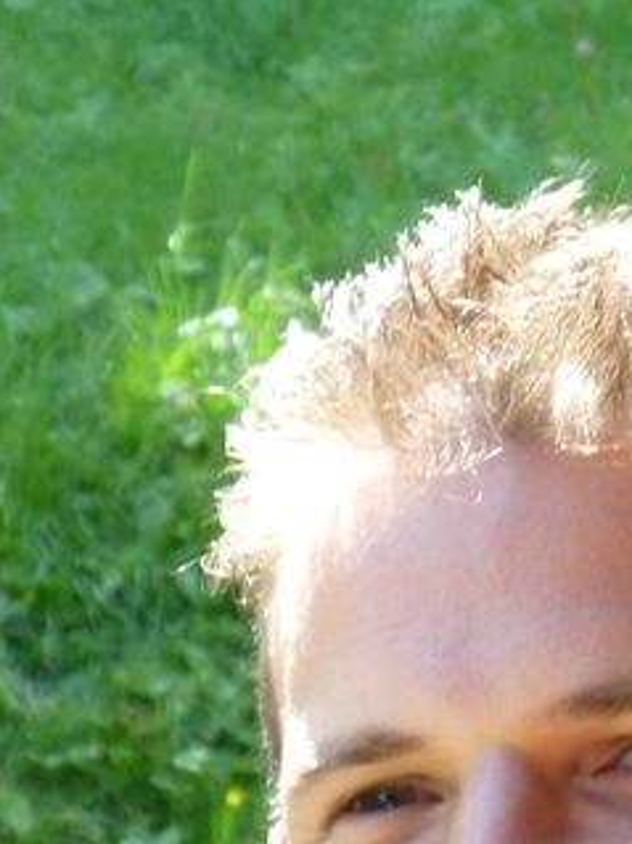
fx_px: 8063
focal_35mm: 331
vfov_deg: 6.0
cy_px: 759
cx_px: 664
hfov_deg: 4.5
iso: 400
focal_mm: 23.5
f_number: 6.7
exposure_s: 1/80
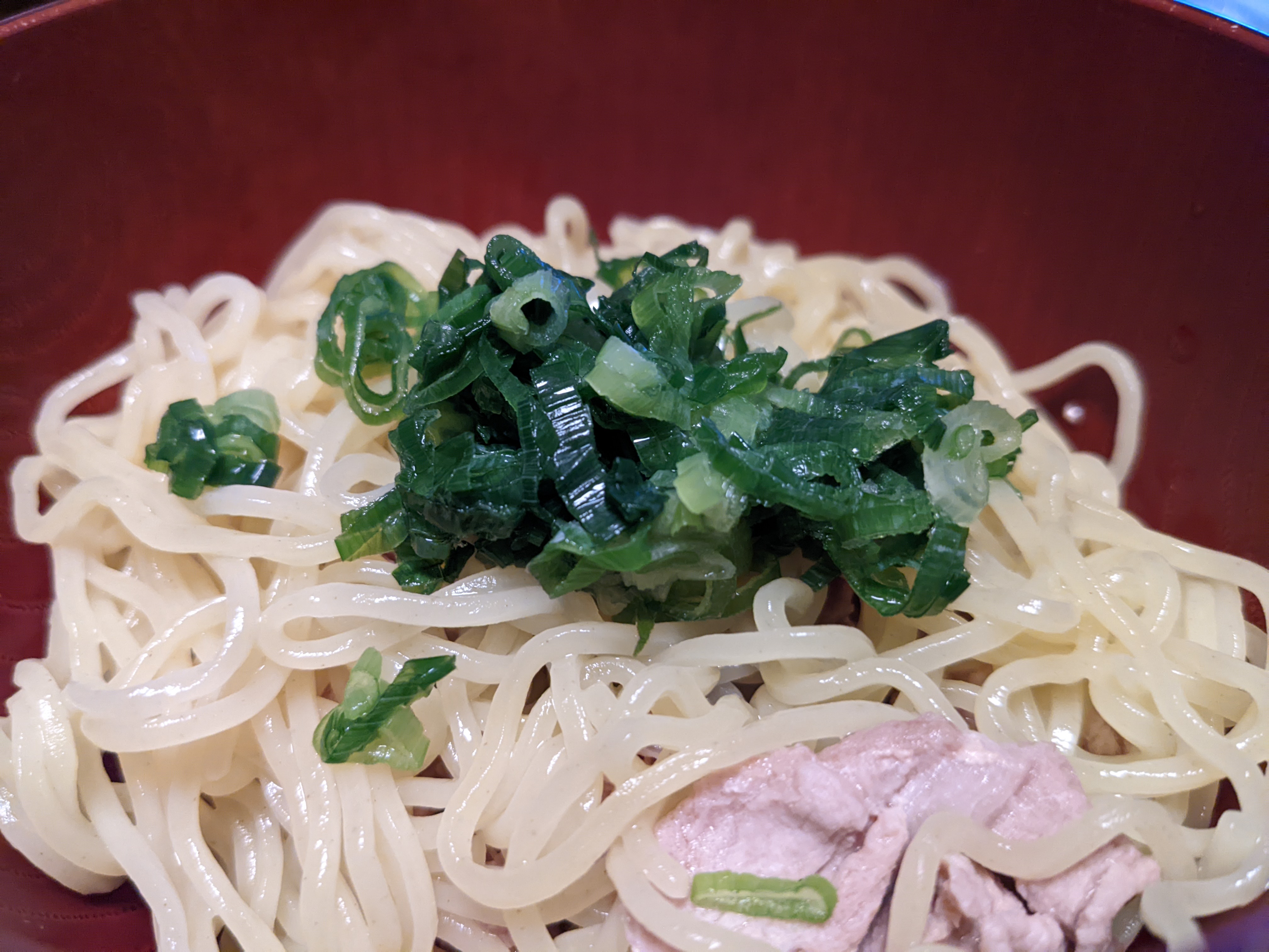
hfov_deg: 65.3
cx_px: 634
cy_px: 476
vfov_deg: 51.4
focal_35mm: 27
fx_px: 990
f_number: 1.73
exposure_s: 1/33.4
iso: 737
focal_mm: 4.38
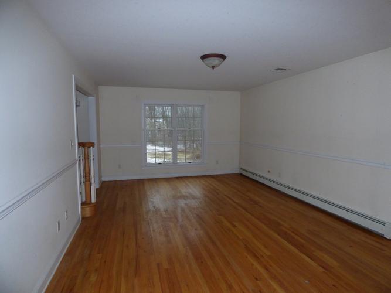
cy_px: 146
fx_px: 226
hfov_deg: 81.8
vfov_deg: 66.0
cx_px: 196
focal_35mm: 20
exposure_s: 1/500
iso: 400
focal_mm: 3.58
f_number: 3.2
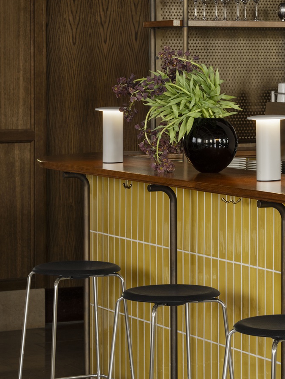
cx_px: 218
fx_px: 1592
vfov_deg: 13.6
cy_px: 195
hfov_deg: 10.2
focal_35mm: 145
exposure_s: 1/2
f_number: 11
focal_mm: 110
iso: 400
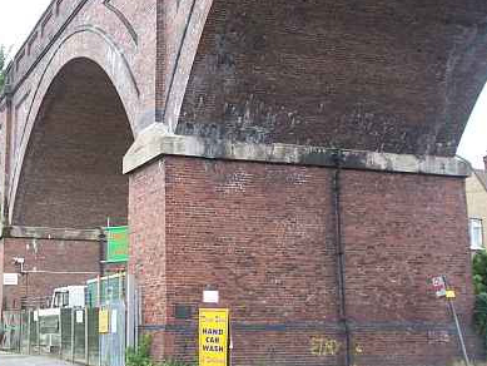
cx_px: 178
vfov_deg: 23.3
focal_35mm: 63
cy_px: 169
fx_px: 887
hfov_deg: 30.6
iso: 200
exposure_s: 1/100
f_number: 4
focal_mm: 8
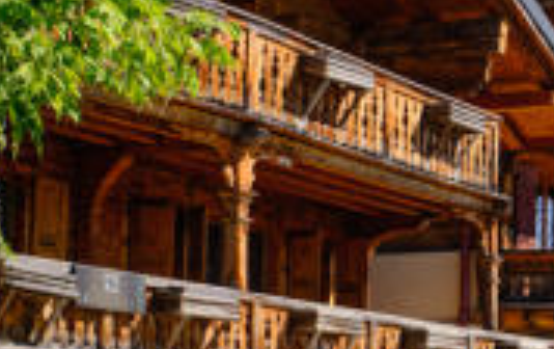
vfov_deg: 11.8
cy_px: 369
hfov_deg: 18.3
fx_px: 1664
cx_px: 588
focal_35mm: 110
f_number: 8
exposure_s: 1/500
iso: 400
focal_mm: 23
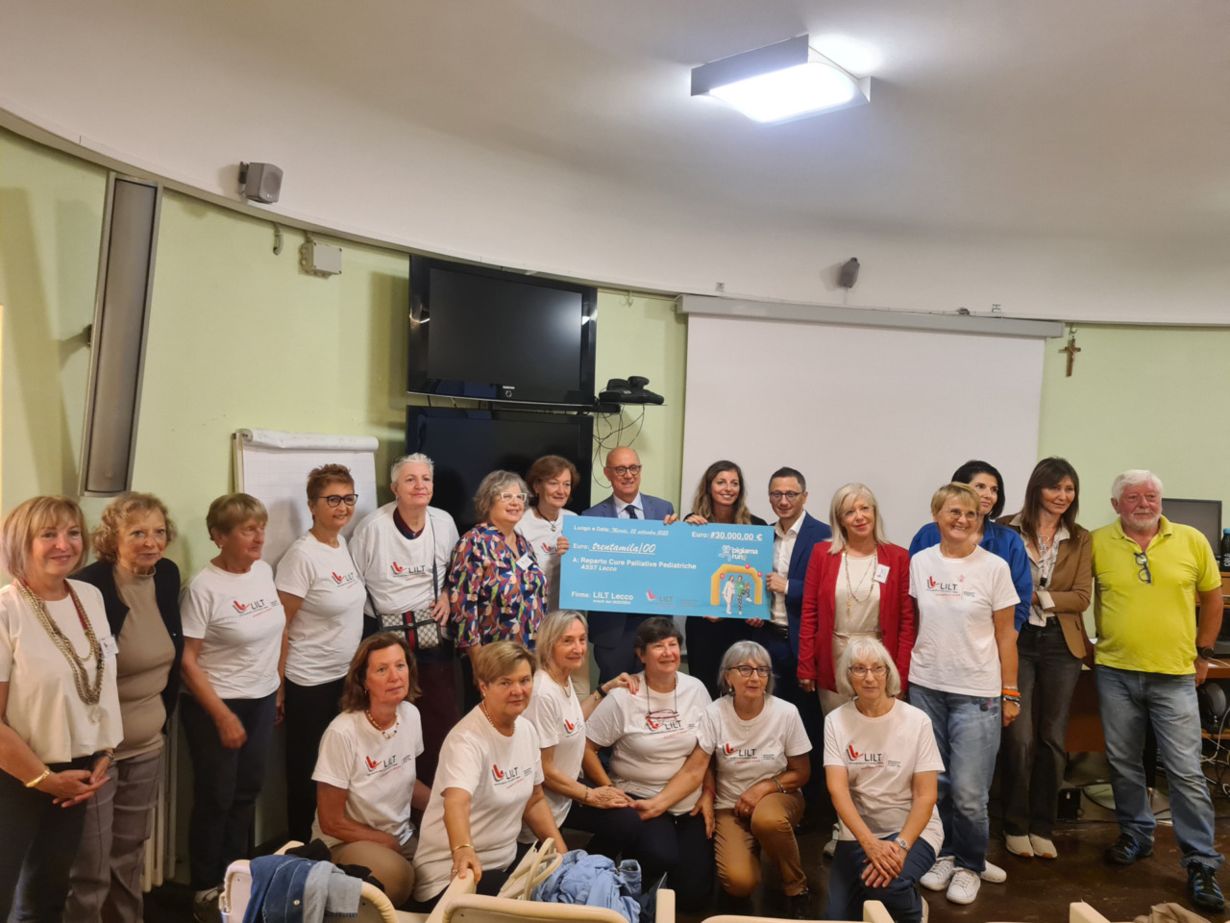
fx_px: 924
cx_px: 615
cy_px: 462
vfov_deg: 53.1
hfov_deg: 67.3
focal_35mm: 26
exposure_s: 1/50
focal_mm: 5.4
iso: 500
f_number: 1.8
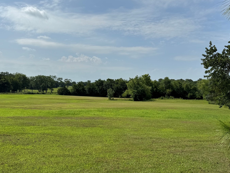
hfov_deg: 53.9
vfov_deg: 41.7
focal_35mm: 34
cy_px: 99
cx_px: 120
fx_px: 226
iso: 80
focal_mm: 6.76
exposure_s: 1/9009
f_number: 1.78
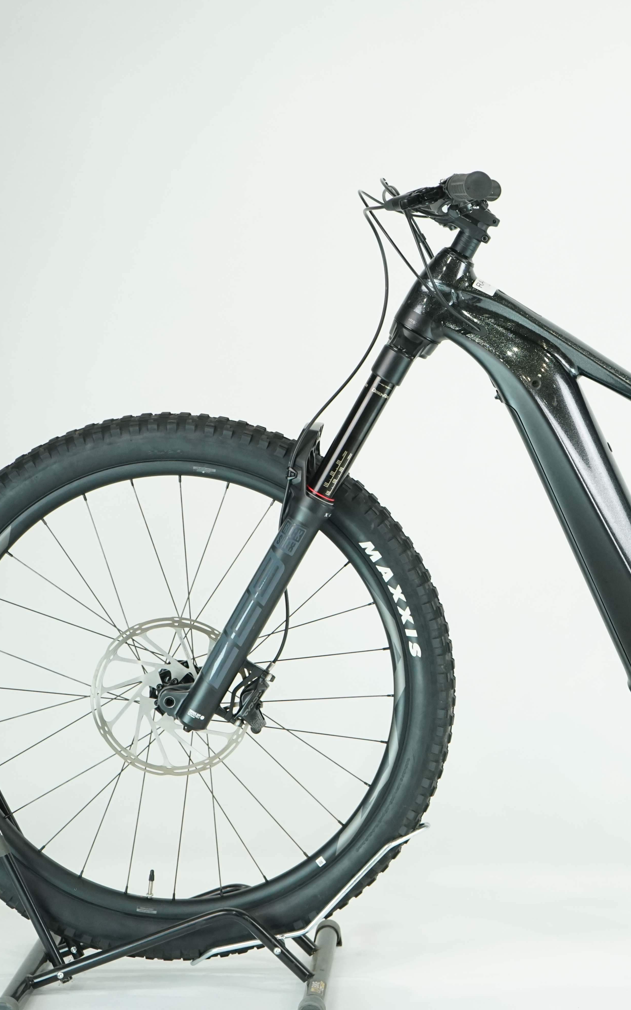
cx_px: 636
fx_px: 2339
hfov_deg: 15.1
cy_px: 508
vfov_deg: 24.4
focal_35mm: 85
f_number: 5.6
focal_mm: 55
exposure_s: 1/200
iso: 1600
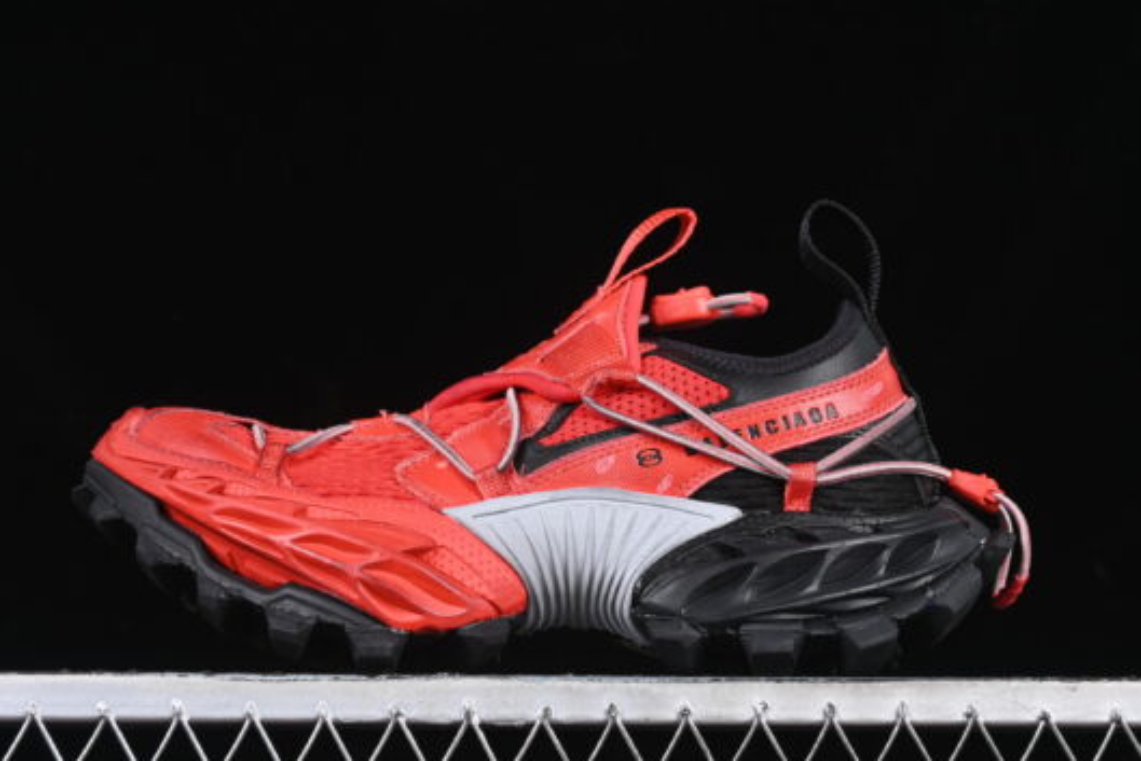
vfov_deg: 16.1
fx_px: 2695
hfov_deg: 23.9
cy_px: 407
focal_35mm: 85
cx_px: 561
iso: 160
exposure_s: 1/60
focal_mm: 50
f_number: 7.1
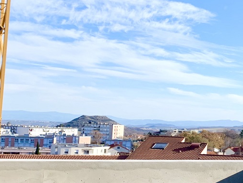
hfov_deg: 23.3
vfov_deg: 19.1
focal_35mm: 77
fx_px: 541
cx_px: 287
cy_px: 109
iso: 25
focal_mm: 4.25
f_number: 1.8
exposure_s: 1/1779
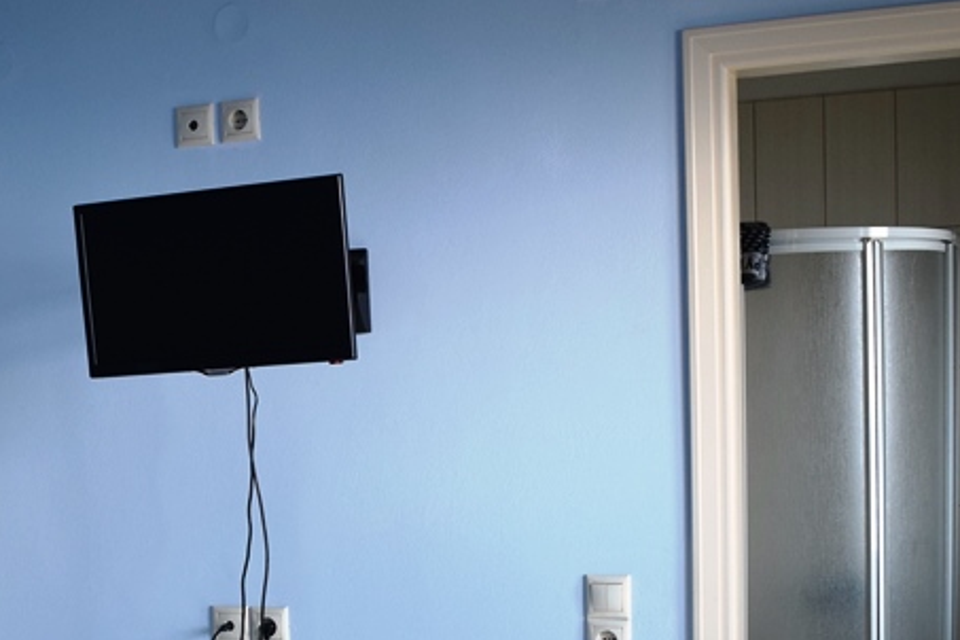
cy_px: 552
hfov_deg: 32.2
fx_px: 1627
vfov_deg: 21.8
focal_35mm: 61
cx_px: 235
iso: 450
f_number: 4
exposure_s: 1/60
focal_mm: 18
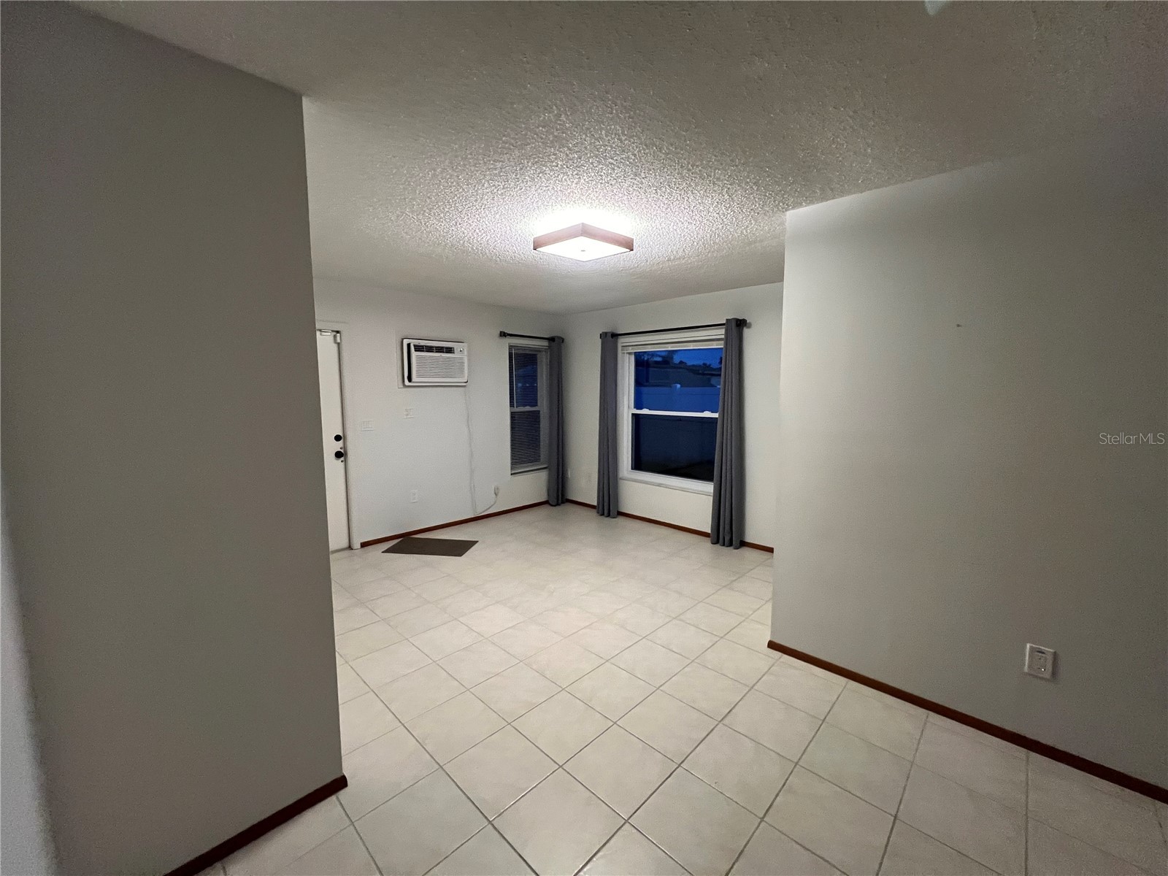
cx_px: 584
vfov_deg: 89.9
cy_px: 438
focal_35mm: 13
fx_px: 439
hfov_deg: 106.2
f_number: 1.8
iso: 500
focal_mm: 1.57
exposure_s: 1/60
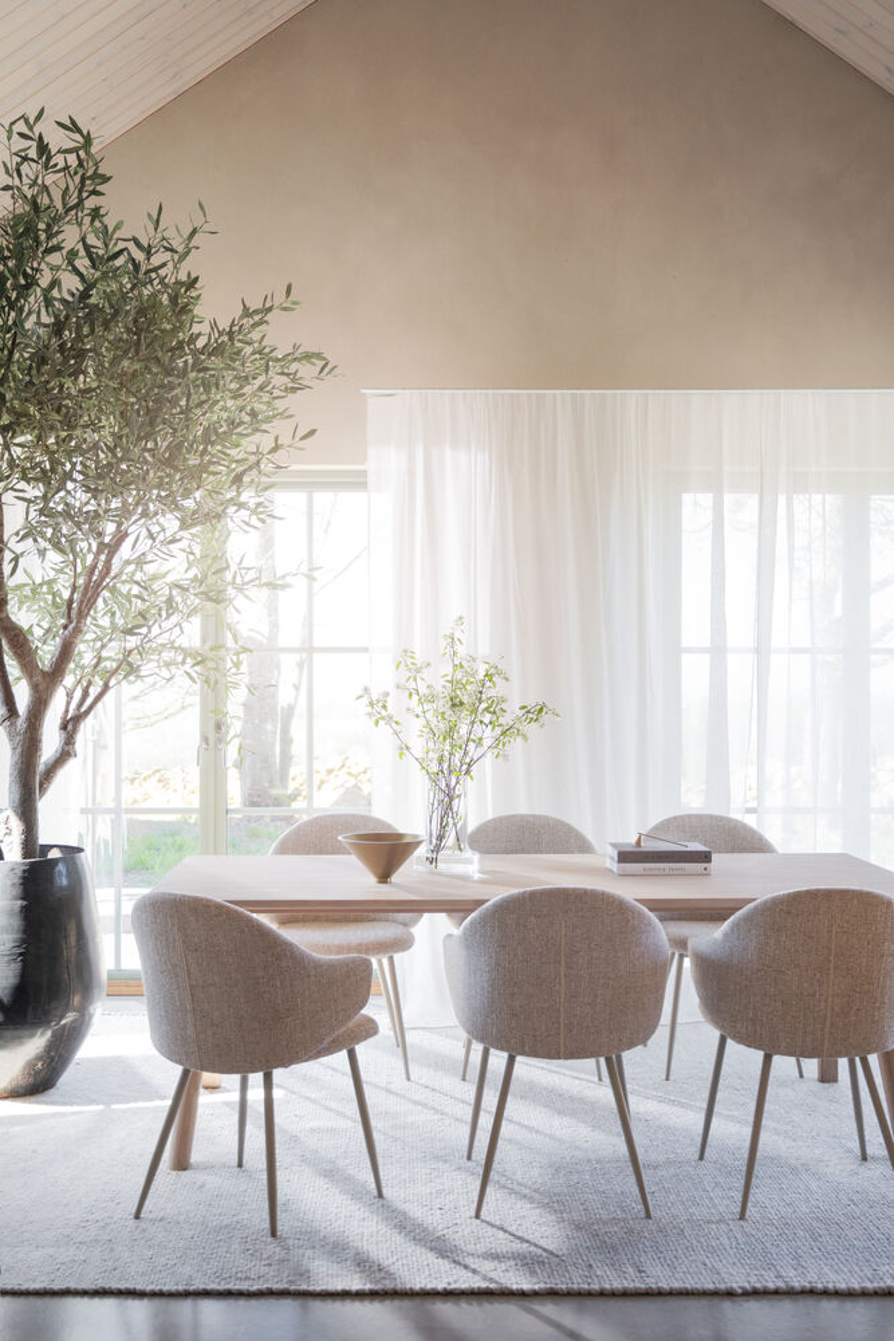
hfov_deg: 35.1
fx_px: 1415
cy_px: 670
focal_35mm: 38
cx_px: 447
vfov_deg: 50.7
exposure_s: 1/100
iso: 320
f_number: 4
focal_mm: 38
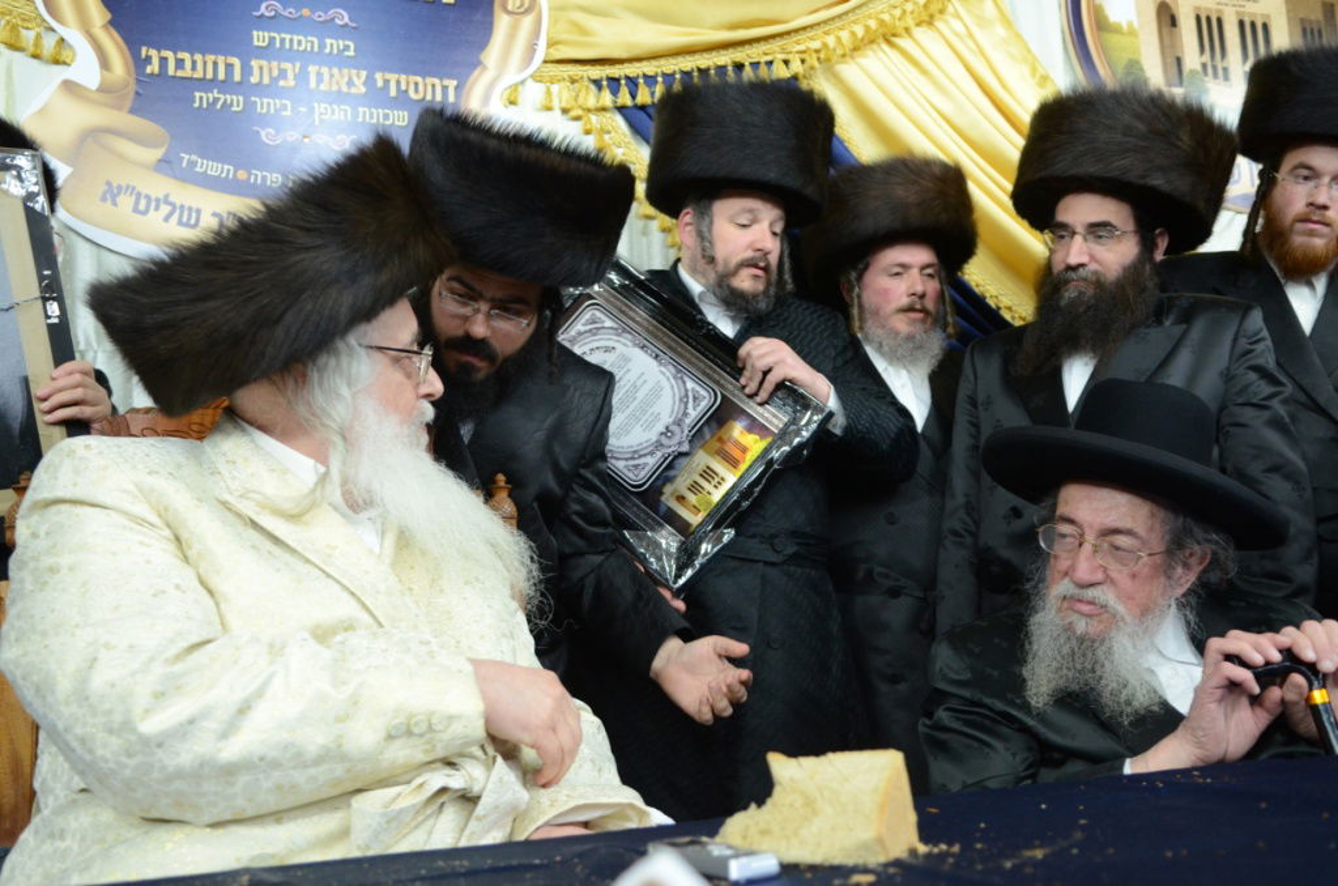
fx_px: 1224
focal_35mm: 33
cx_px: 669
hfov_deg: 57.3
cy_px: 443
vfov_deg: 39.8
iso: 1600
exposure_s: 1/80
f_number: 3.2
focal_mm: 22
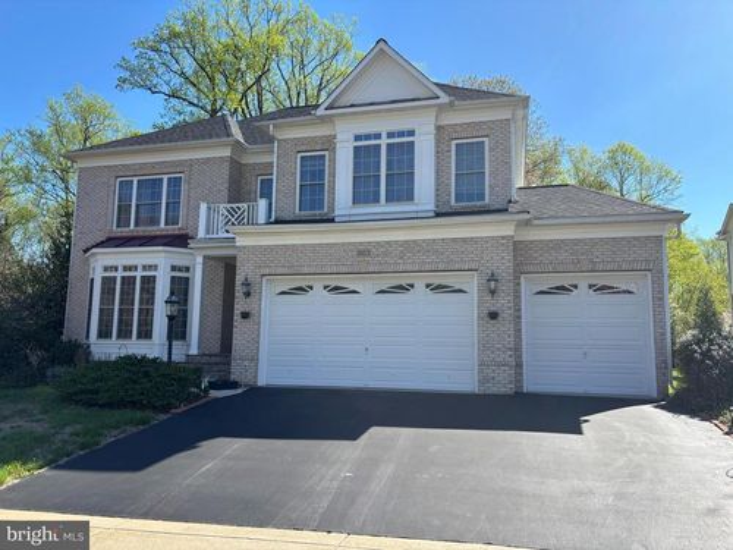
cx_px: 366
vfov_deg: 53.1
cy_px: 275
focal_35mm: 26
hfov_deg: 67.3
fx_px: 551
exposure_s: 1/1667
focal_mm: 5.96
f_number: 1.6
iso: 50
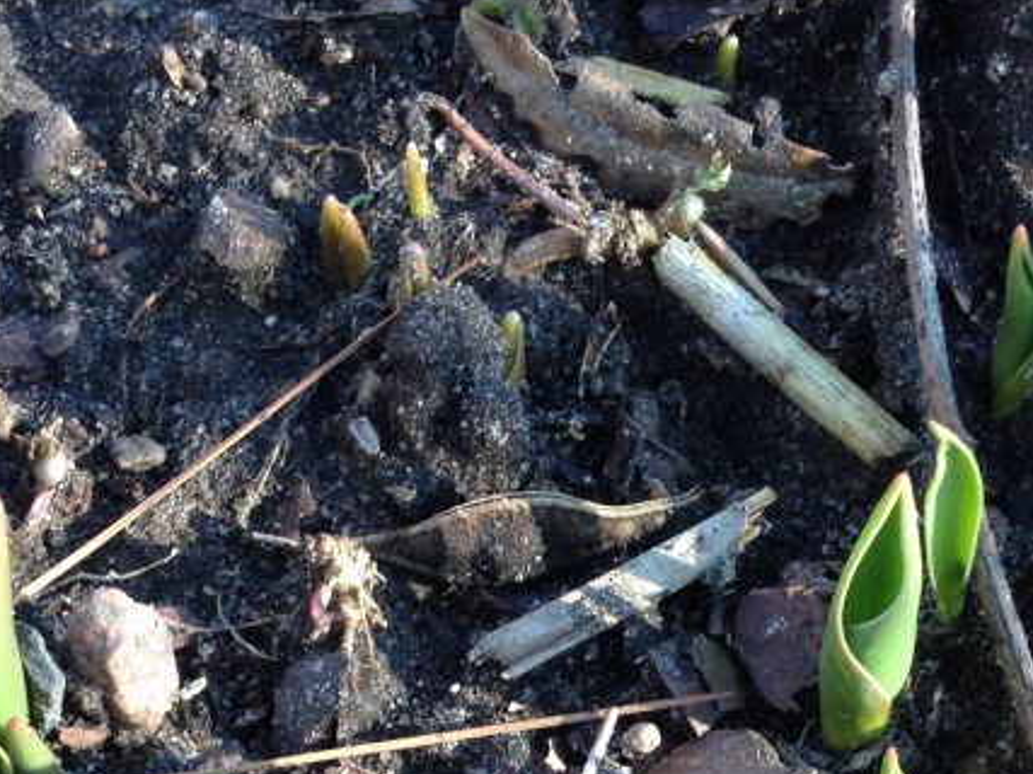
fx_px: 2506
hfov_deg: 23.3
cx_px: 571
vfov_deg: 17.0
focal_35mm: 84
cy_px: 866
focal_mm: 4.28
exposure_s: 1/171
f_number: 2.4
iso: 50
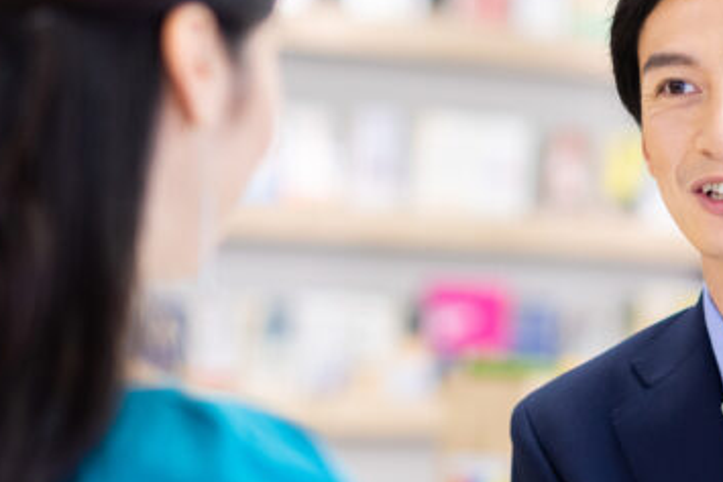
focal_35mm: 245
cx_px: 670
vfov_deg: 5.6
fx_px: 4922
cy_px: 387
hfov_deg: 8.4
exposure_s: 1/160
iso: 640
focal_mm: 85
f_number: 2.5
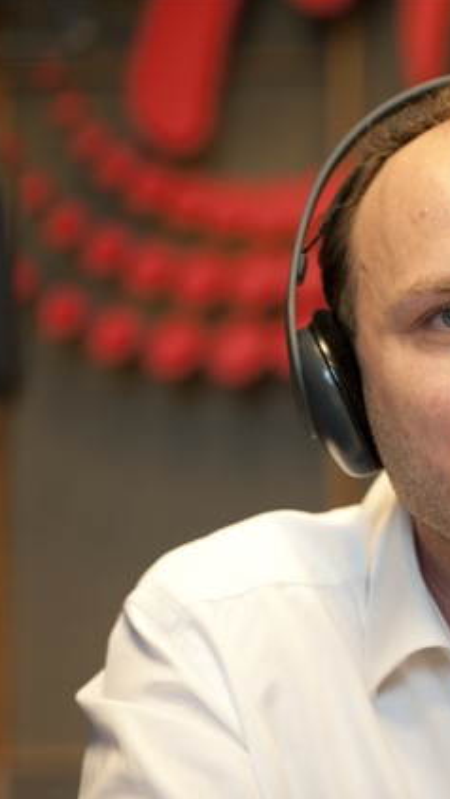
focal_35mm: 238
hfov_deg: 5.1
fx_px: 5039
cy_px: 400
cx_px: 531
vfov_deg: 9.1
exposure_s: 1/160
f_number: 2.8
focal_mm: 150
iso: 1000
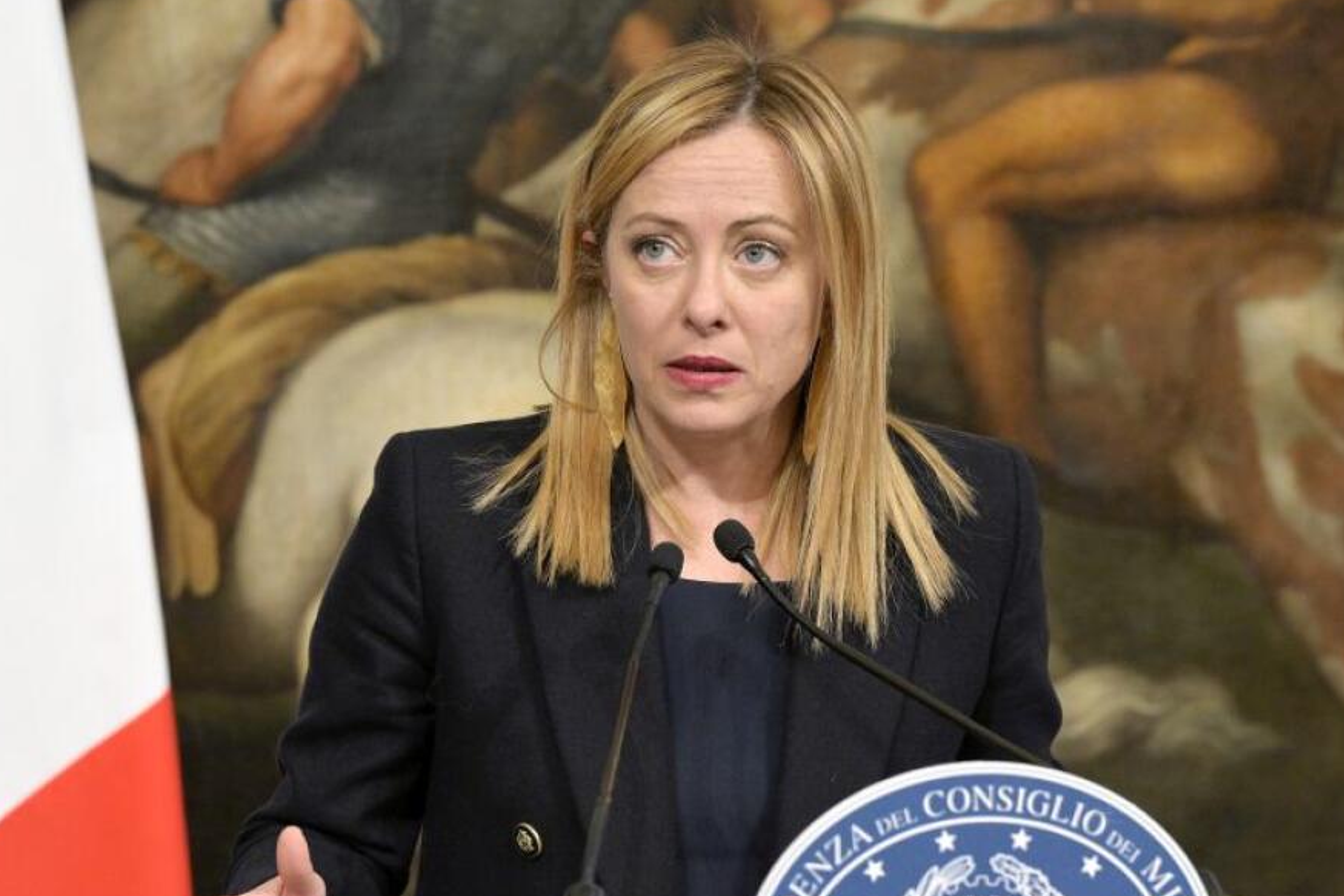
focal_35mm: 247
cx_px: 706
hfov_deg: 8.3
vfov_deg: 5.6
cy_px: 575
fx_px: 9222
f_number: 5
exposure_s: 1/400
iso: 3200
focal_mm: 180
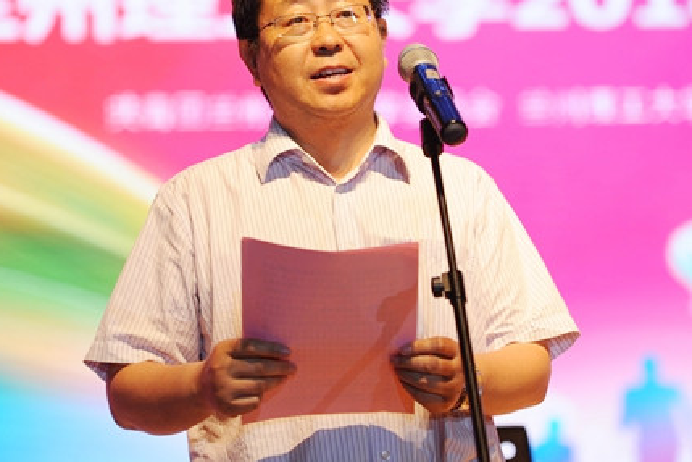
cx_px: 294
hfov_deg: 14.0
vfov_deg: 9.3
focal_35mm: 147
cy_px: 179
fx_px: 2825
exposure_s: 1/160
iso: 200
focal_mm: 105
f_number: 2.8
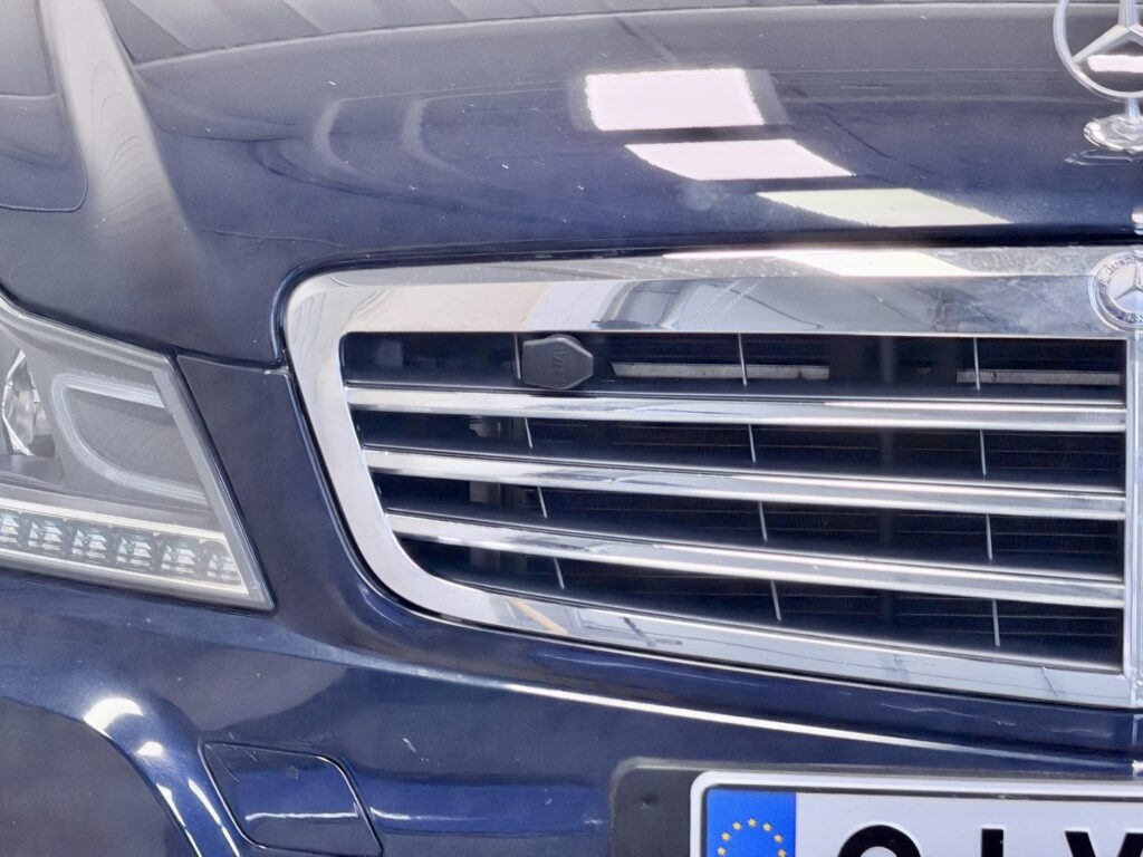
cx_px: 572
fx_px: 6604
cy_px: 428
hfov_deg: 9.9
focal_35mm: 200
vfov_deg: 7.4
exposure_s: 1/50
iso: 320
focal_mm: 16.89
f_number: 2.8
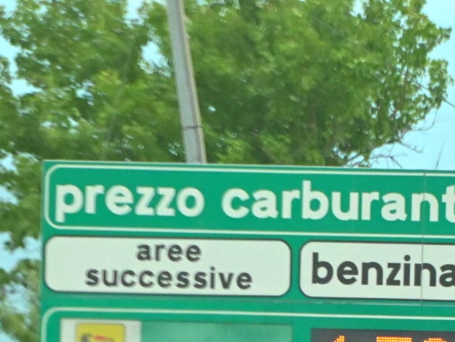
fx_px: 13819
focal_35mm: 1051
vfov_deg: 1.4
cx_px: 307
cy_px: 436
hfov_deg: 1.9
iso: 8000
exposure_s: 1/8000
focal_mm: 300
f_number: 10
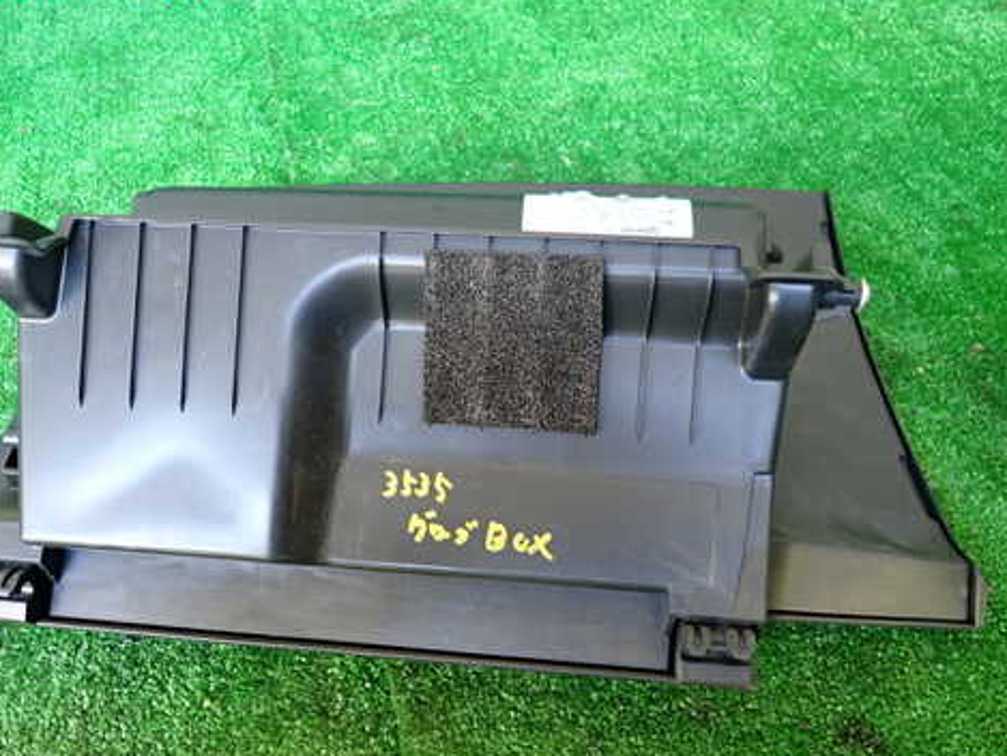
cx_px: 457
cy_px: 440
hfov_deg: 56.7
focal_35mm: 32
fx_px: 931
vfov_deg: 44.0
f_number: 2
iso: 320
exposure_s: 1/30
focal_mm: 4.5
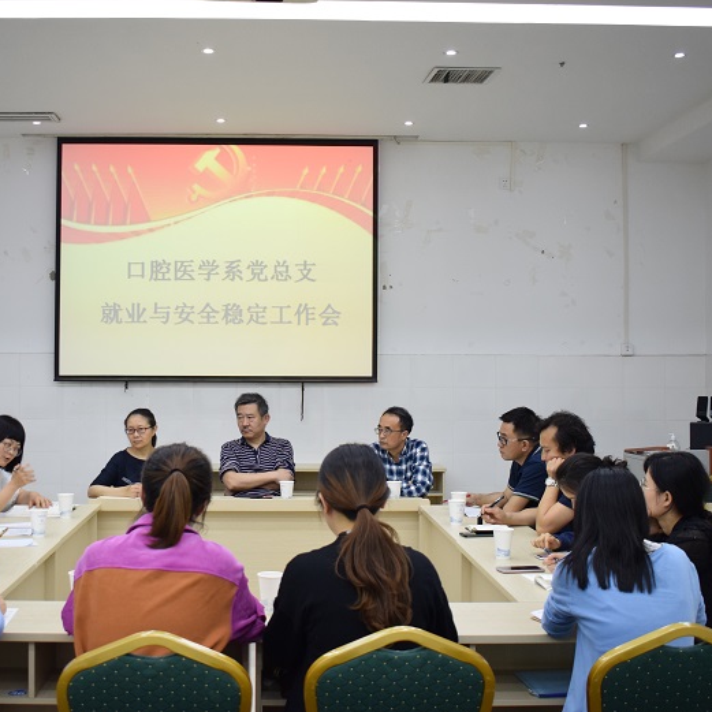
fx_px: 1094
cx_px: 273
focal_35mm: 47
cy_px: 353
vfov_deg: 36.1
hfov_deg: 35.9
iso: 1000
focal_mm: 24
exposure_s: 1/90
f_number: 4.8
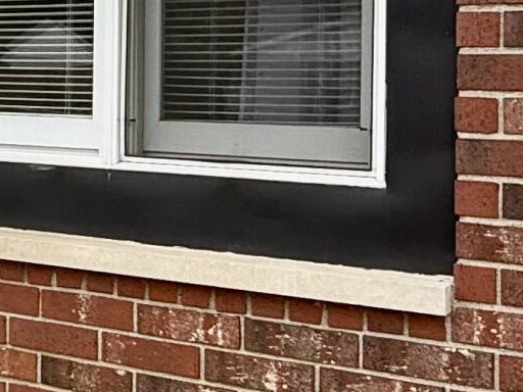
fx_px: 1239
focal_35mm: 82
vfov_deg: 17.8
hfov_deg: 21.2
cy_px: 55
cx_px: -188
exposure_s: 1/120
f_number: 2.2
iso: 64
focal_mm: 2.22
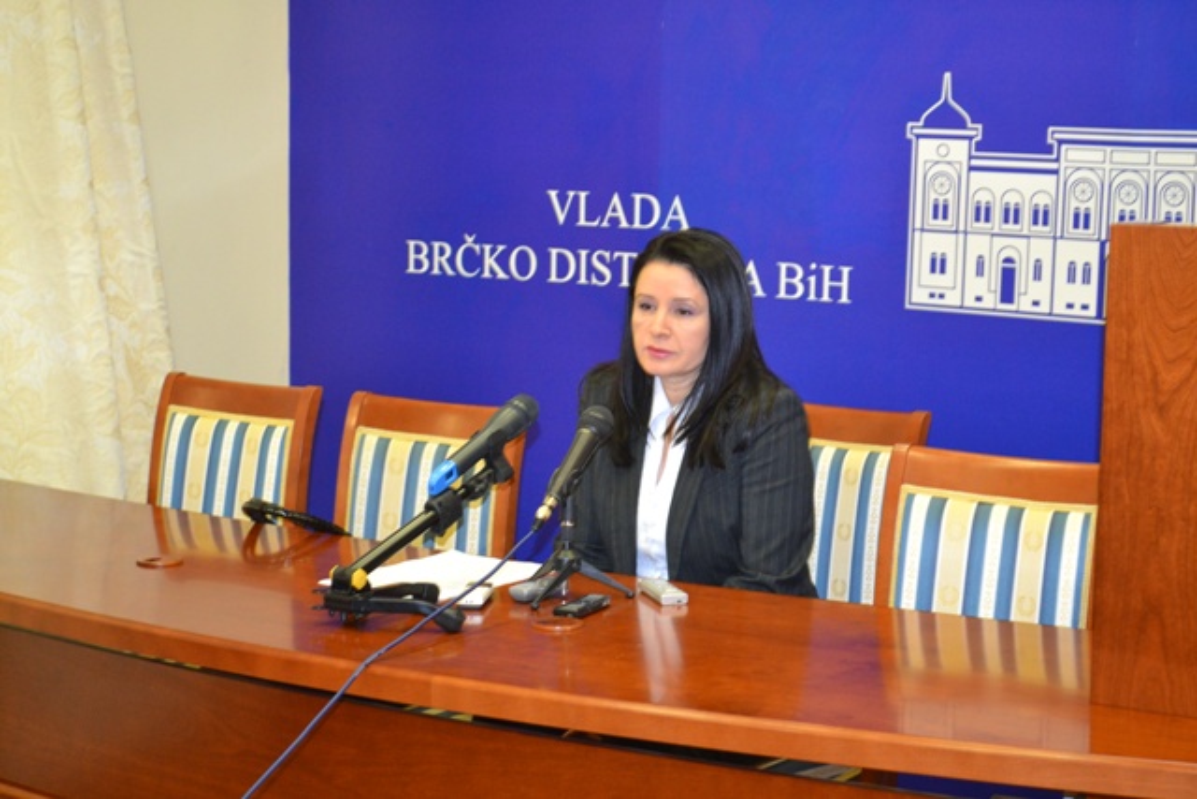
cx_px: 598
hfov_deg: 29.9
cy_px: 400
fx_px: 2245
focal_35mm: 68
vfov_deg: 20.2
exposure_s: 1/60
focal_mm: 45
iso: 1600
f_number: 5.3
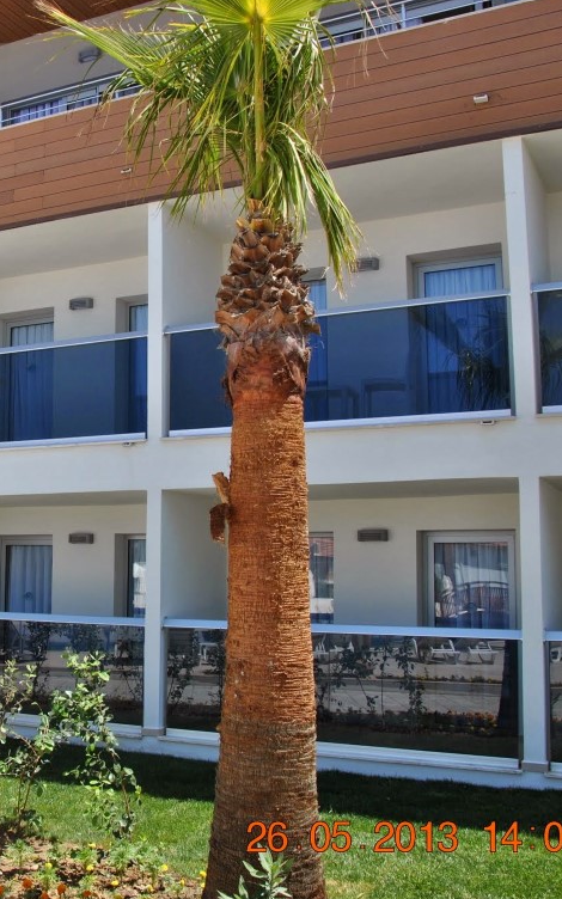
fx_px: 1029
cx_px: 30
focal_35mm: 42
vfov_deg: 47.2
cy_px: 447
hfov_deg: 29.0
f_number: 7.1
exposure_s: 1/200
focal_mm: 18
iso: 100
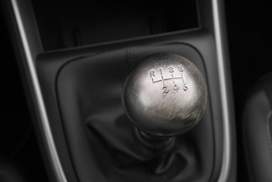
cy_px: 91
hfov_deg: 42.7
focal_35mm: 46
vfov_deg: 29.3
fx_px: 348
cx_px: 136
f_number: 8
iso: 2000
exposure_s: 1/200
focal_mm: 30.5
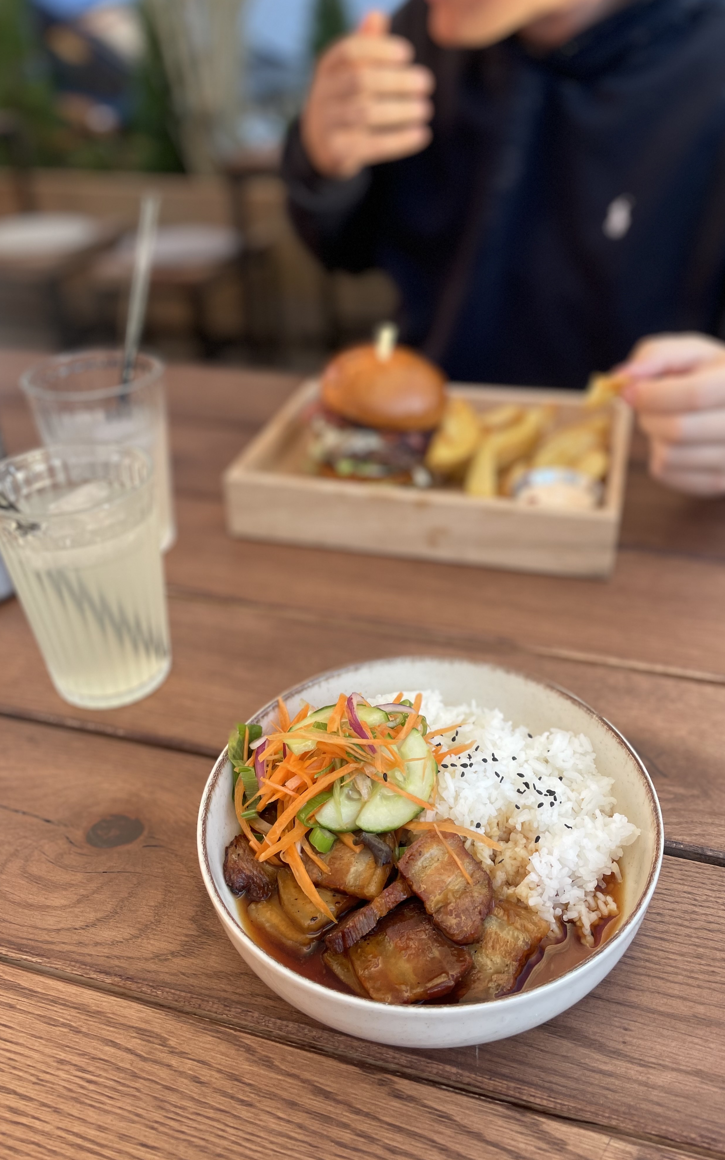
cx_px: 391
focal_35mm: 28
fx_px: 885
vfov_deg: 66.5
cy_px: 582
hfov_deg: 44.5
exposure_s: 1/467
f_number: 1.6
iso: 50
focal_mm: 4.2
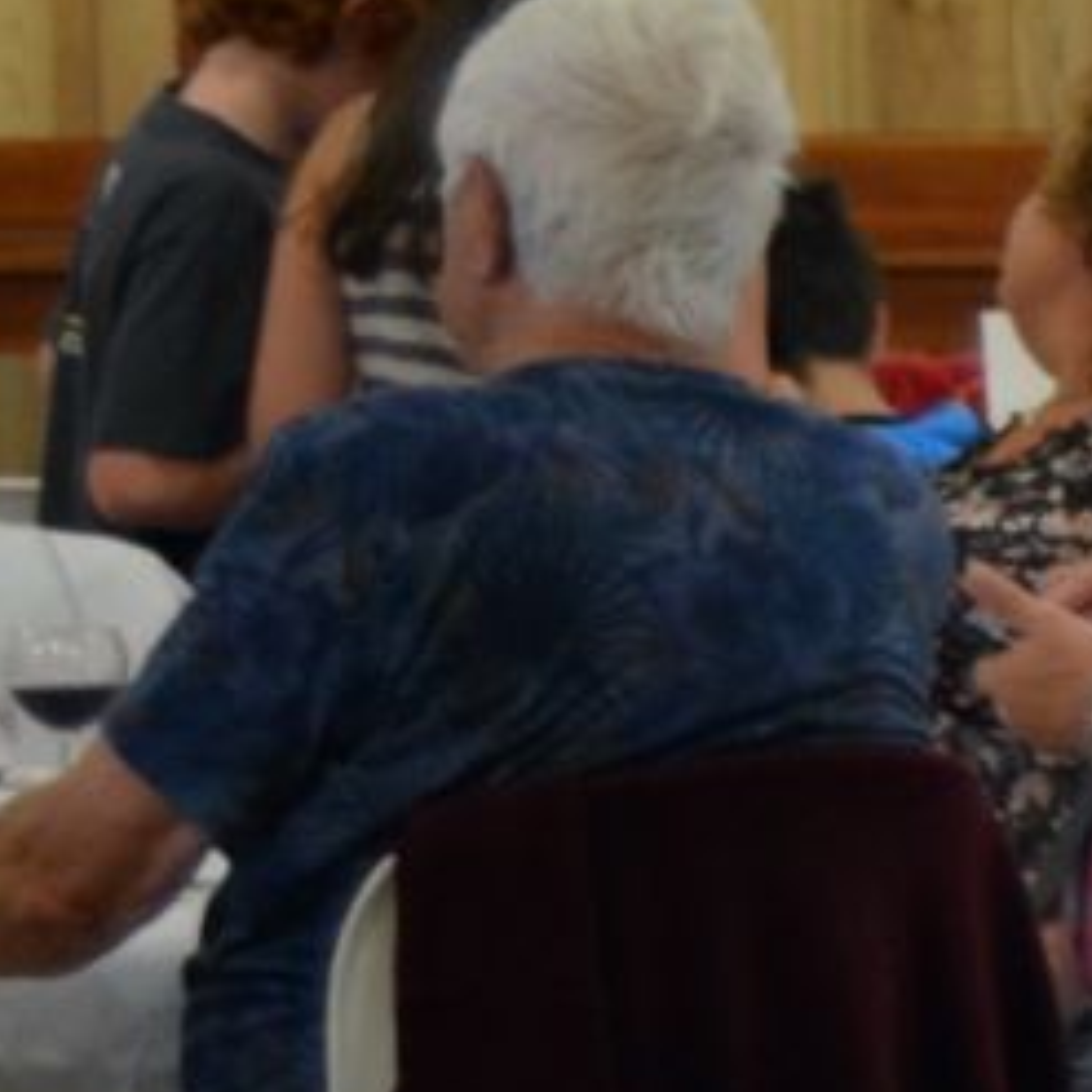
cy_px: 913
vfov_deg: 4.9
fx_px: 12813
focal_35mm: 359
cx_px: 4302
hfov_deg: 4.5
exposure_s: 1/60
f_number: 4.5
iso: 560
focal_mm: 34
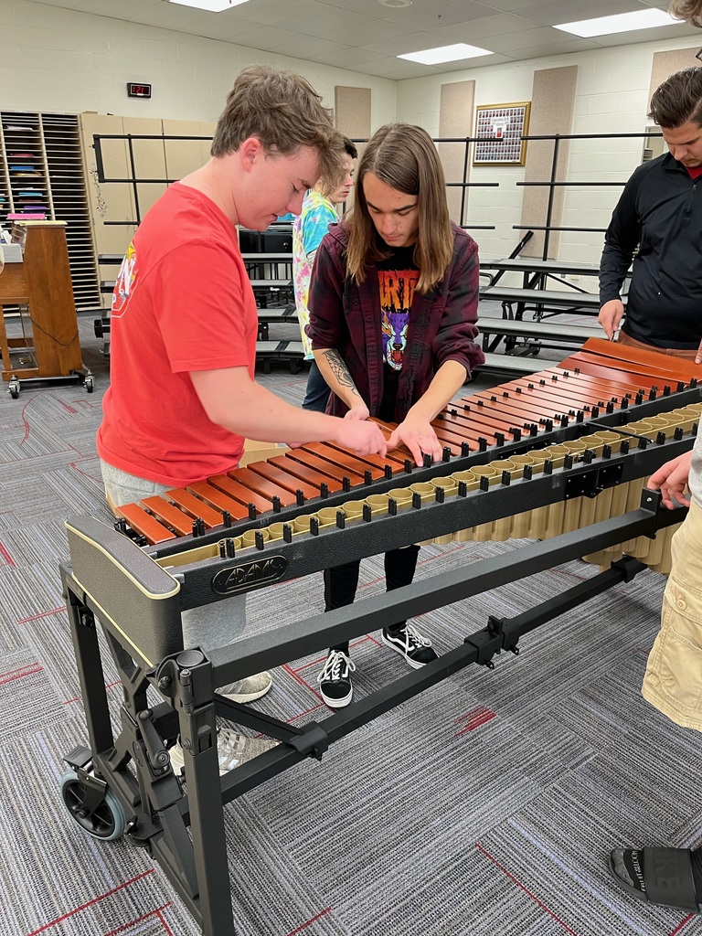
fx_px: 703
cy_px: 468
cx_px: 351
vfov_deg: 67.3
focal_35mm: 26
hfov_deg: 53.1
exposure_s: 1/60
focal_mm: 5.1
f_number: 1.6
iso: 125
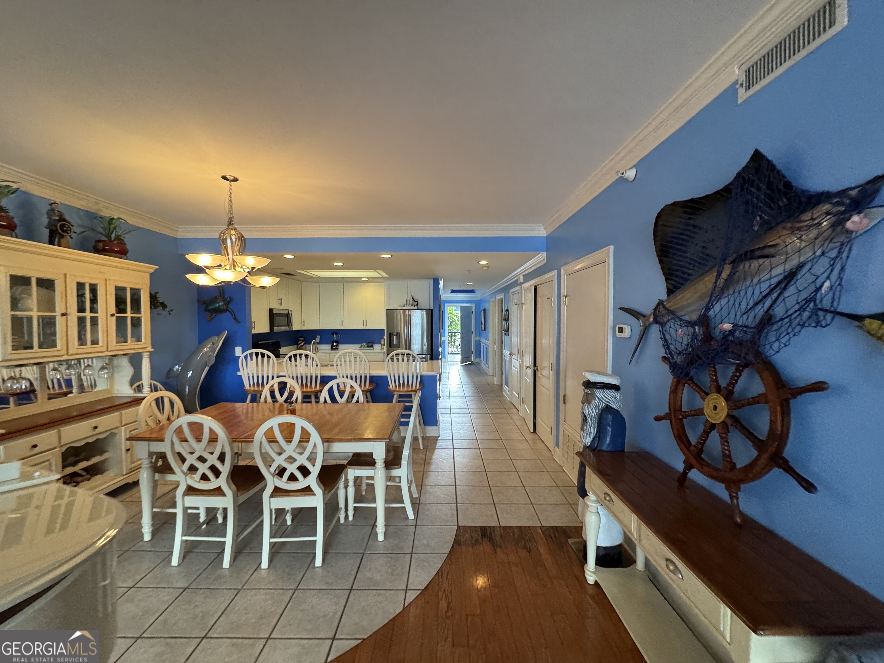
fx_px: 358
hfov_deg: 102.1
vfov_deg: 85.7
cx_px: 442
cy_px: 332
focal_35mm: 14
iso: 250
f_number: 2.2
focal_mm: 2.22
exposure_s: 1/120
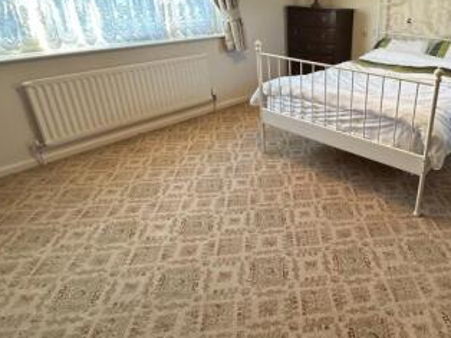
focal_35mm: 26
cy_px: 133
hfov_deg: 64.0
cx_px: 330
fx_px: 338
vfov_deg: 52.6
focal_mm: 2.22
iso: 200
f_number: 2.2
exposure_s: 1/100
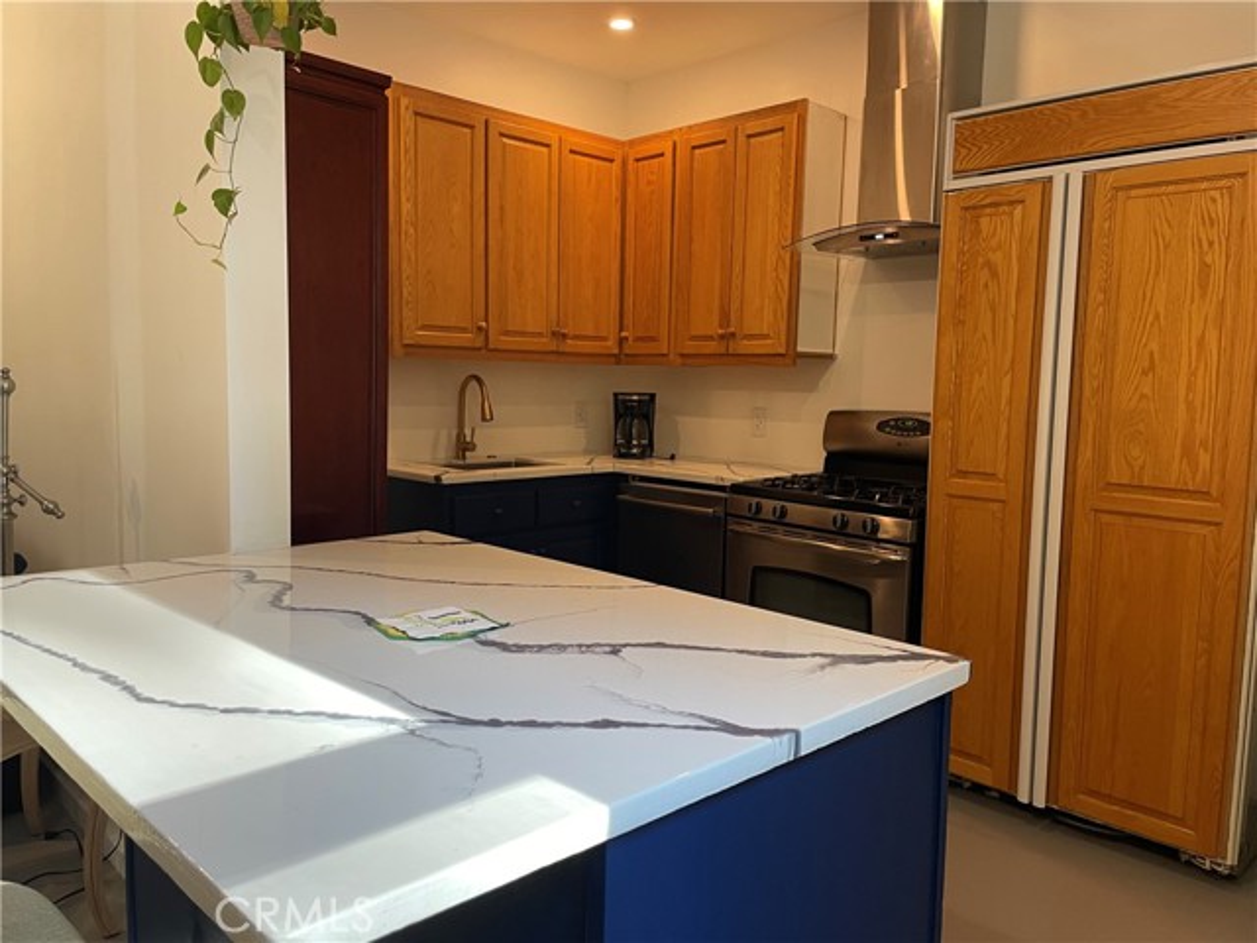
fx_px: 944
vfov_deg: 53.1
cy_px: 472
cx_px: 628
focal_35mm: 26
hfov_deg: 67.3
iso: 100
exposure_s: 1/60
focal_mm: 4.2
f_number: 1.6
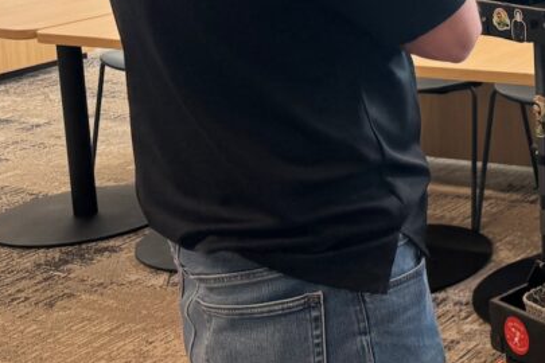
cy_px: -40
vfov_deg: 17.8
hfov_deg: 22.7
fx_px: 1120
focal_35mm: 74
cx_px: 798
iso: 64
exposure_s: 1/121
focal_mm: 6.76
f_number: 1.78
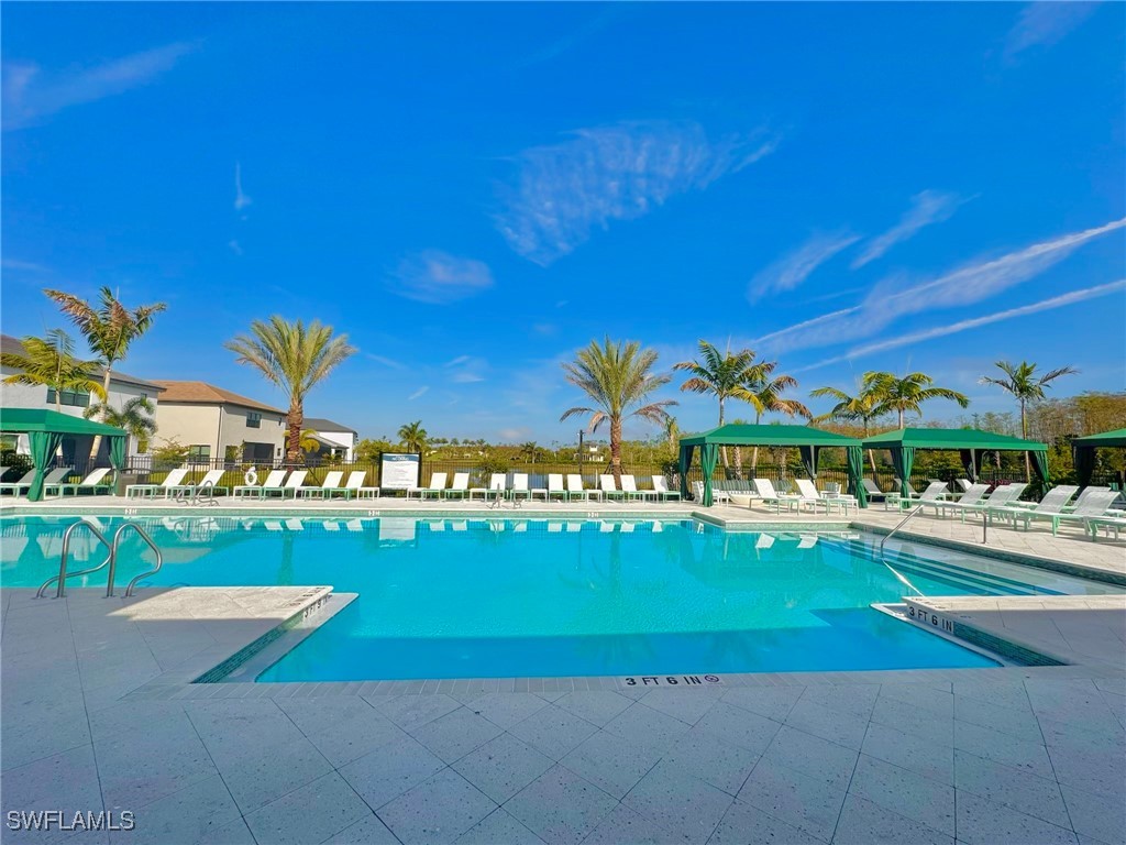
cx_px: 563
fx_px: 455
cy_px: 422
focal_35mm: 14
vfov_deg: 85.7
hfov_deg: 102.1
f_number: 2.2
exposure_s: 1/3906
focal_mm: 2.22
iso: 40
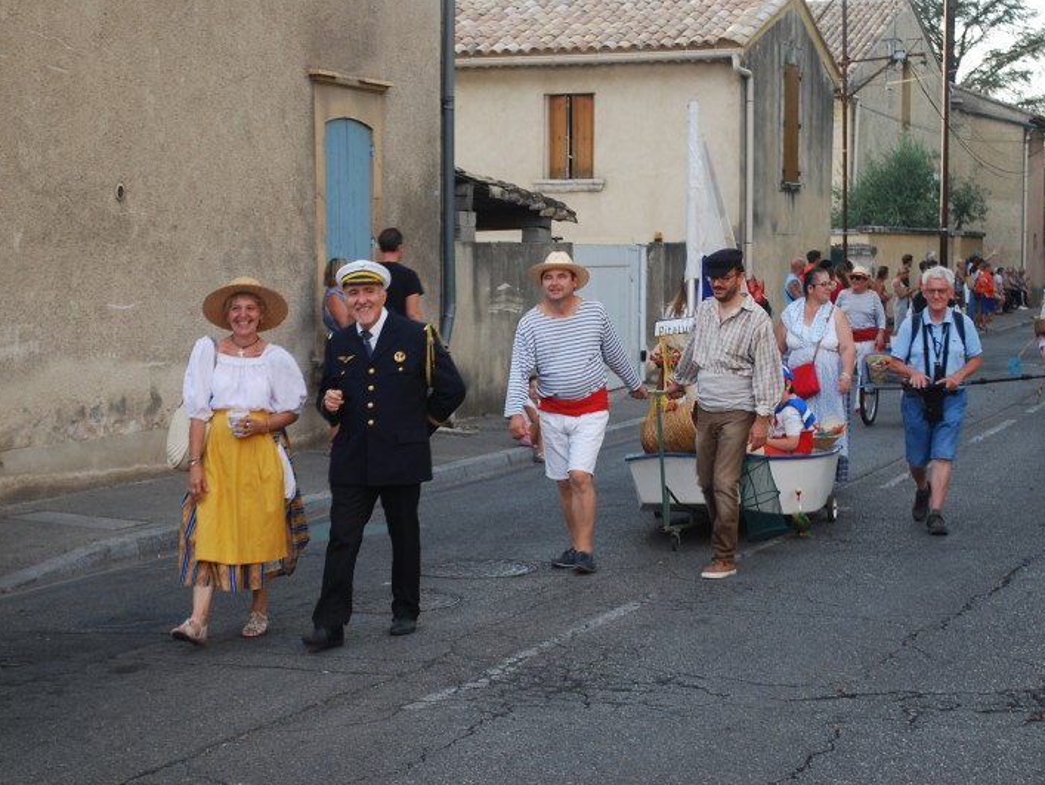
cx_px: 511
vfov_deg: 20.0
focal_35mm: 74
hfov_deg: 26.5
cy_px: 390
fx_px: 2221
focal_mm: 45
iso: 250
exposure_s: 1/30
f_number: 5.3
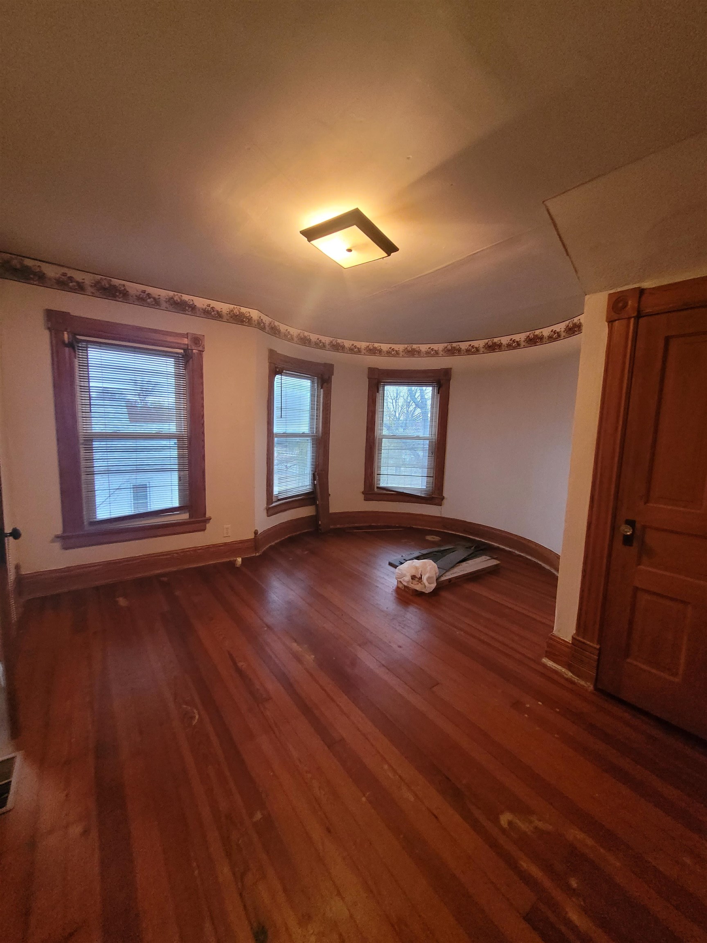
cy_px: 472
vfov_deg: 106.2
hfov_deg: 89.9
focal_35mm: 13
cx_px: 354
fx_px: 354
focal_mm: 1.74
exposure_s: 1/30
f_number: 2.2
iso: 500
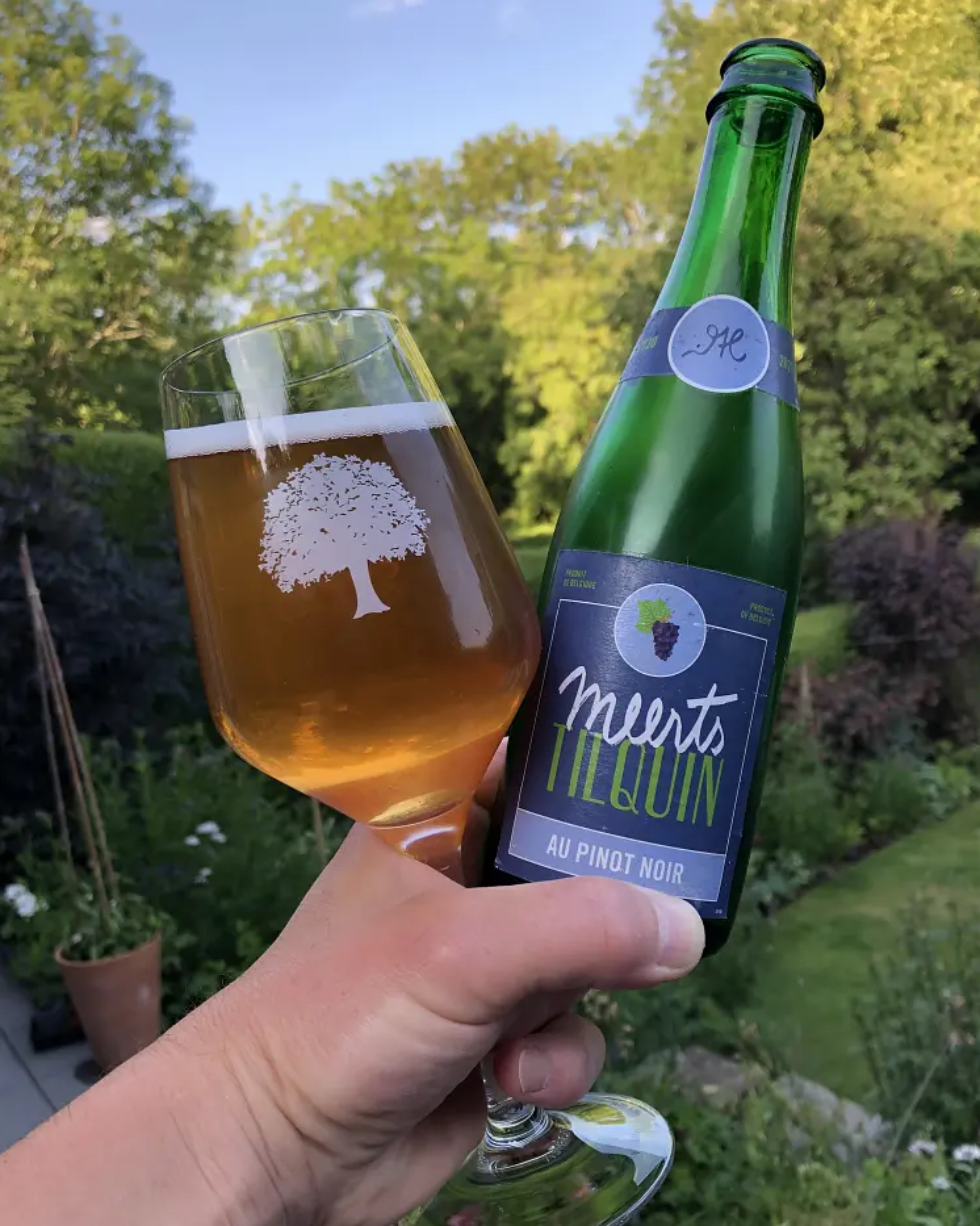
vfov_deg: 58.8
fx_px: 1088
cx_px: 498
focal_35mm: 30
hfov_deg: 48.5
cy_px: 628
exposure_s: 1/154
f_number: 1.8
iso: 20
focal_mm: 3.99
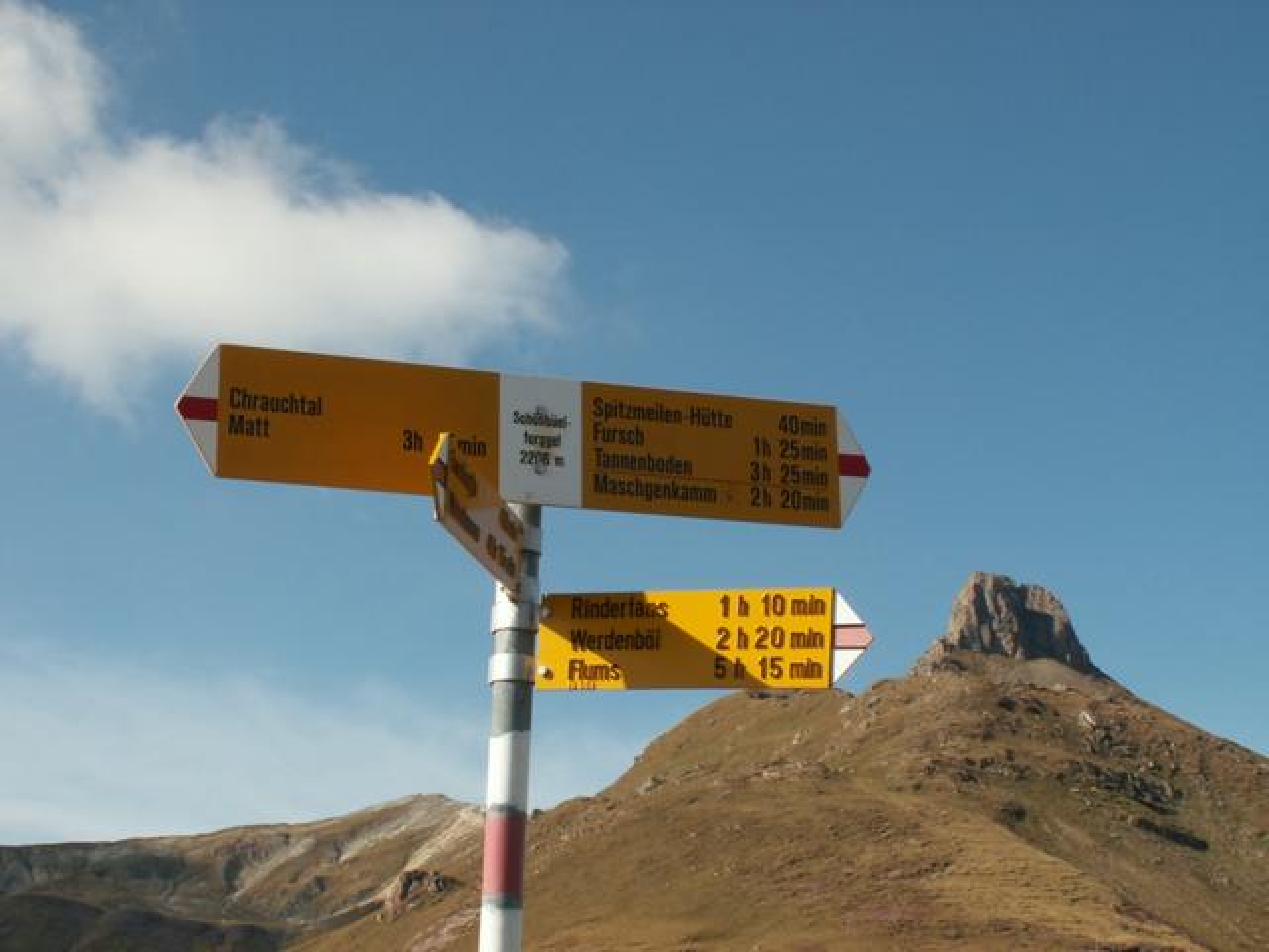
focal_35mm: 61
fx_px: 2236
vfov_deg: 24.0
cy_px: 476
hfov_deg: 31.7
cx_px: 634
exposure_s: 1/160
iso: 50
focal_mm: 10.17
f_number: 8
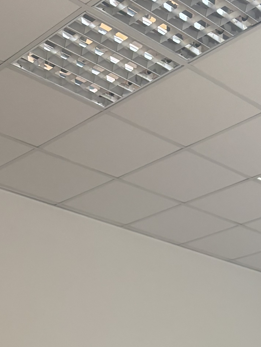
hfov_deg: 18.8
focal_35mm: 78
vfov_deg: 21.3
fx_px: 784
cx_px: 200
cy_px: 511
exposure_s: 1/100
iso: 125
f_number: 1.6
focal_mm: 5.96
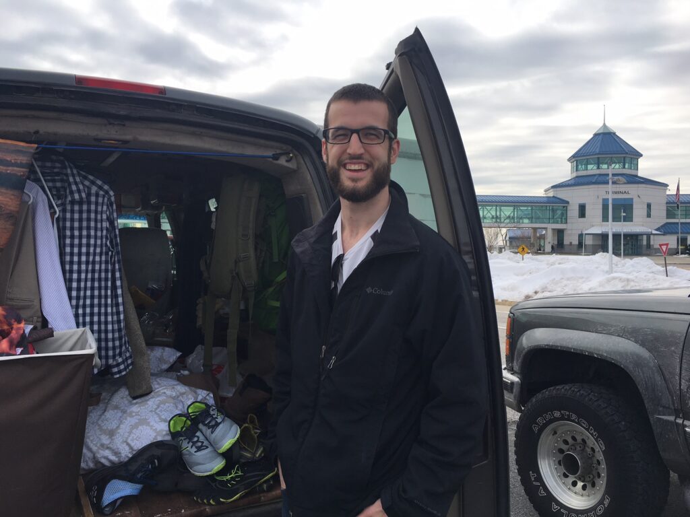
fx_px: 578
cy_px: 258
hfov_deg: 61.7
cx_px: 345
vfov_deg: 48.2
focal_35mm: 29
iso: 25
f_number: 2.2
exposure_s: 1/962
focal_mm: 4.15
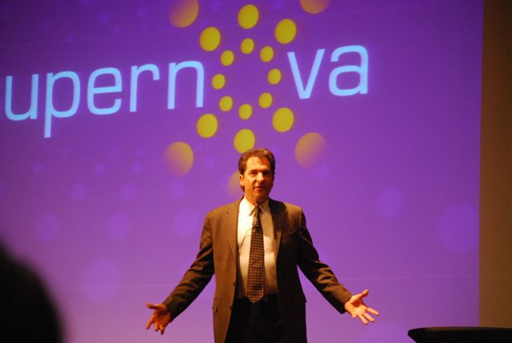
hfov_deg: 16.1
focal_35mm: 128
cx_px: 256
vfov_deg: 10.8
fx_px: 1815
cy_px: 172
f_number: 4.5
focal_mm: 85
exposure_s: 1/25
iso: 1600
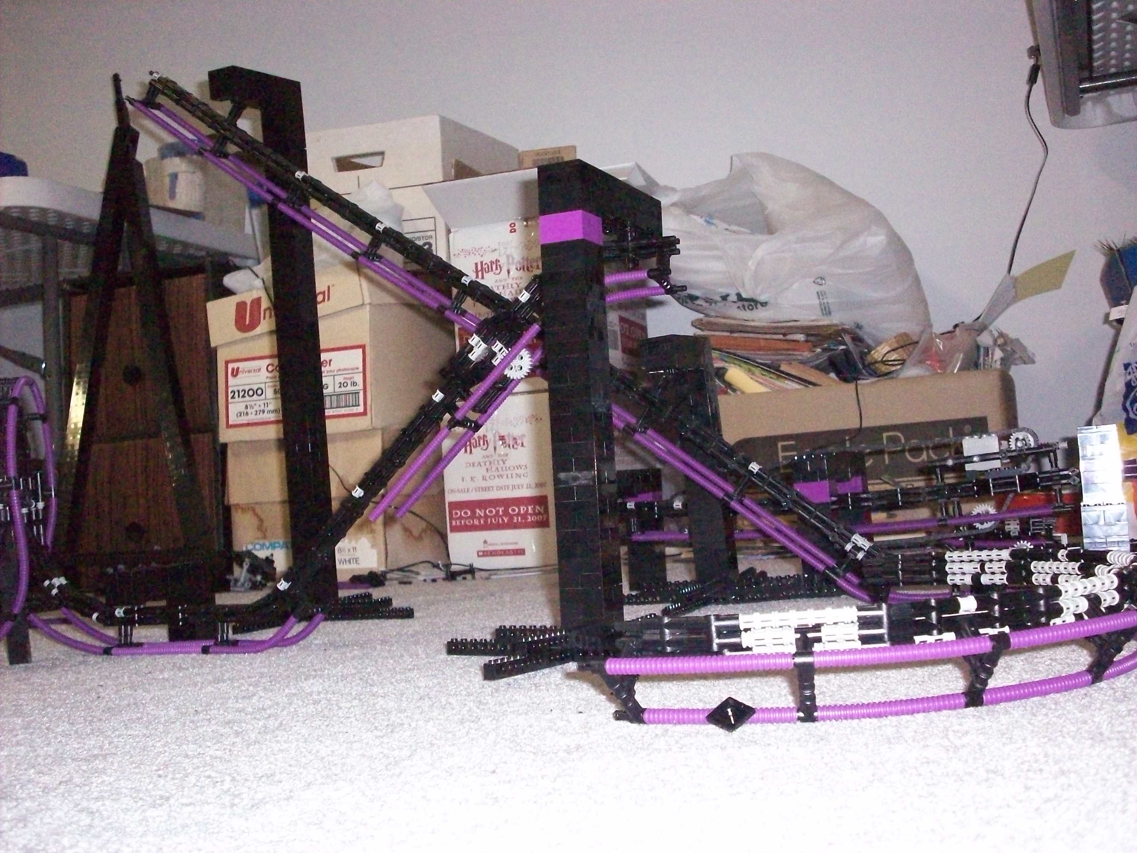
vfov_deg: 38.7
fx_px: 1215
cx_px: 568
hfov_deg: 50.1
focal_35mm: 37
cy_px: 426
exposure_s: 1/128
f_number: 2.8
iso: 800
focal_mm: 6.2
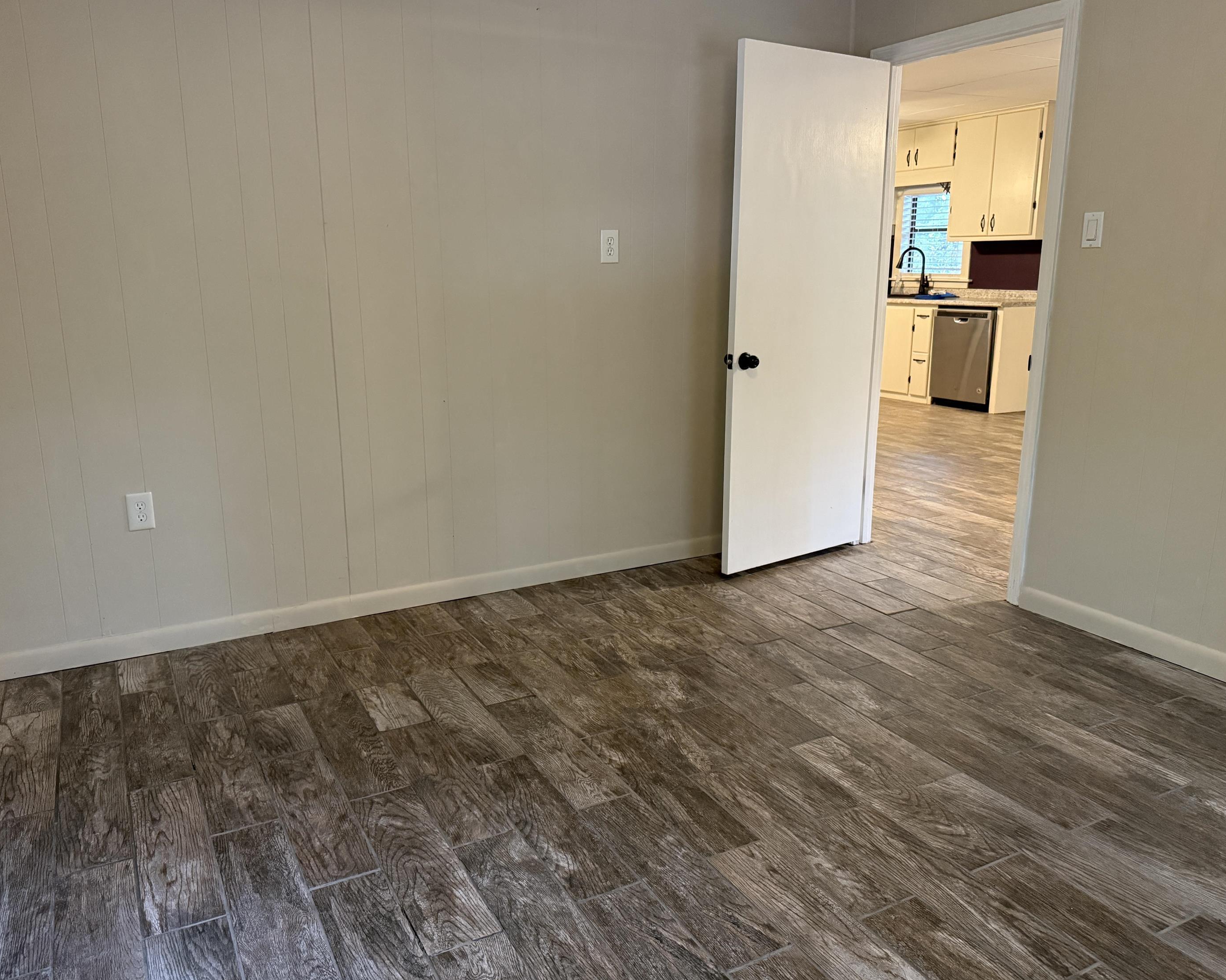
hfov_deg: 66.0
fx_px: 943
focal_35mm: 26
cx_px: 579
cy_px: 488
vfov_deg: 54.9
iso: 640
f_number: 1.78
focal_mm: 6.76
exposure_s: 1/60
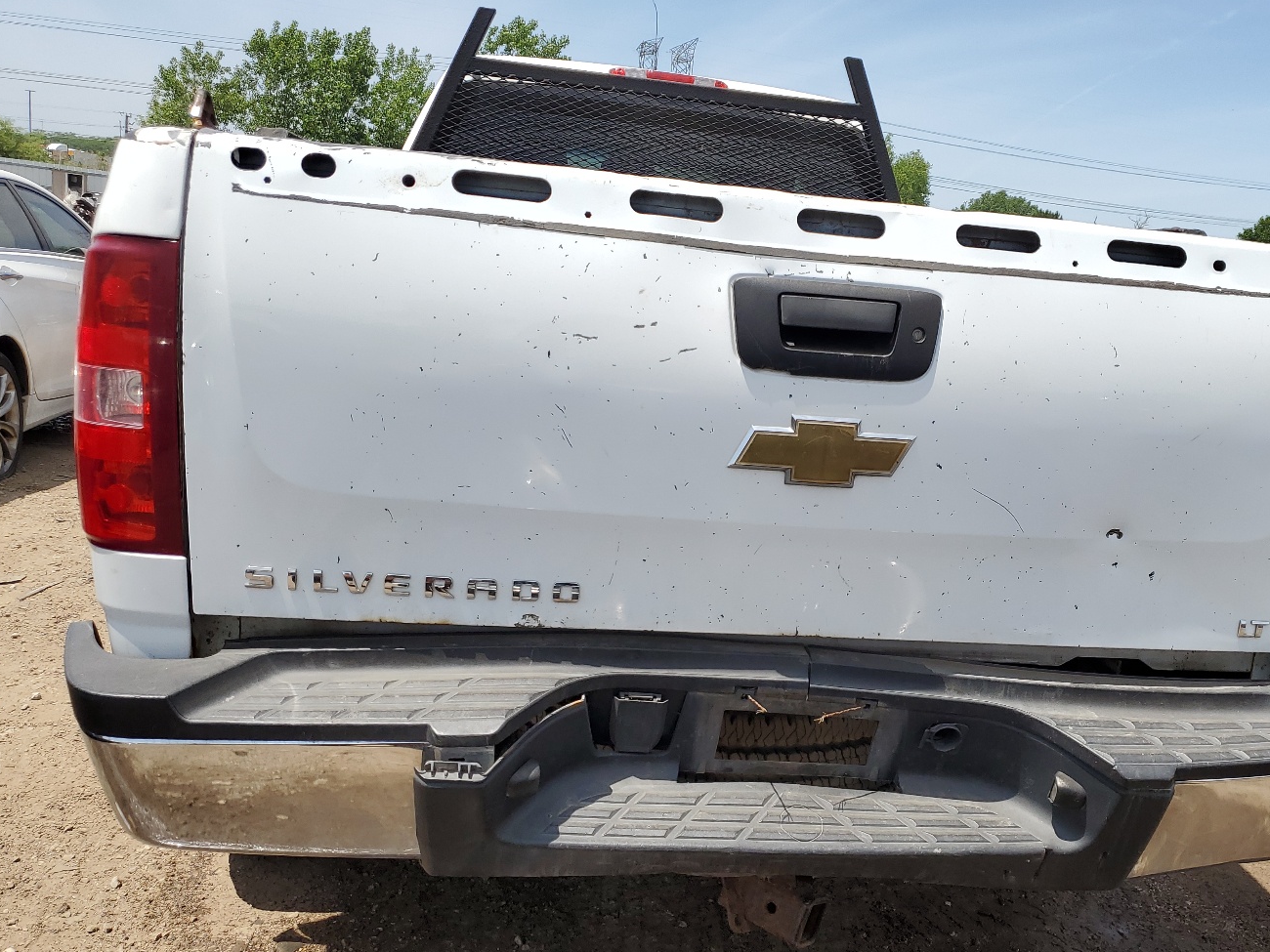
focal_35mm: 32
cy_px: 547
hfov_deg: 56.3
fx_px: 1174
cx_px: 771
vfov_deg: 44.0
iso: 50
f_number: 1.5
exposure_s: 1/3333
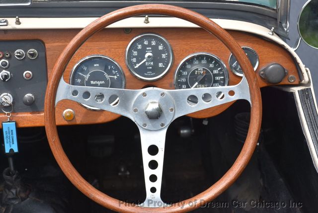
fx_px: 995
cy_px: 106
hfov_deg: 18.2
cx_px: 159
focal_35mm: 112
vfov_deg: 12.2
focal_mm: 75
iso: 360
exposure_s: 1/500
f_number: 8
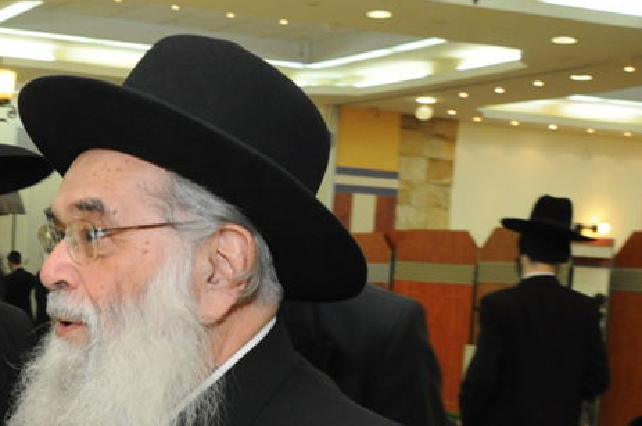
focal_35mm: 73
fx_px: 1300
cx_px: -19
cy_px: 376
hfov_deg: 26.1
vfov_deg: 18.3
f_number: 5.6
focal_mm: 22
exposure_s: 1/60
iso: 800
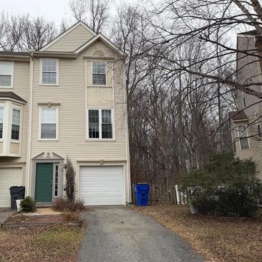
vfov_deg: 55.6
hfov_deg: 54.6
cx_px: 89
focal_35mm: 29
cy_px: 129
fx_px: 248
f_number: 1.78
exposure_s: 1/1361
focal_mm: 6.76
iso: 80
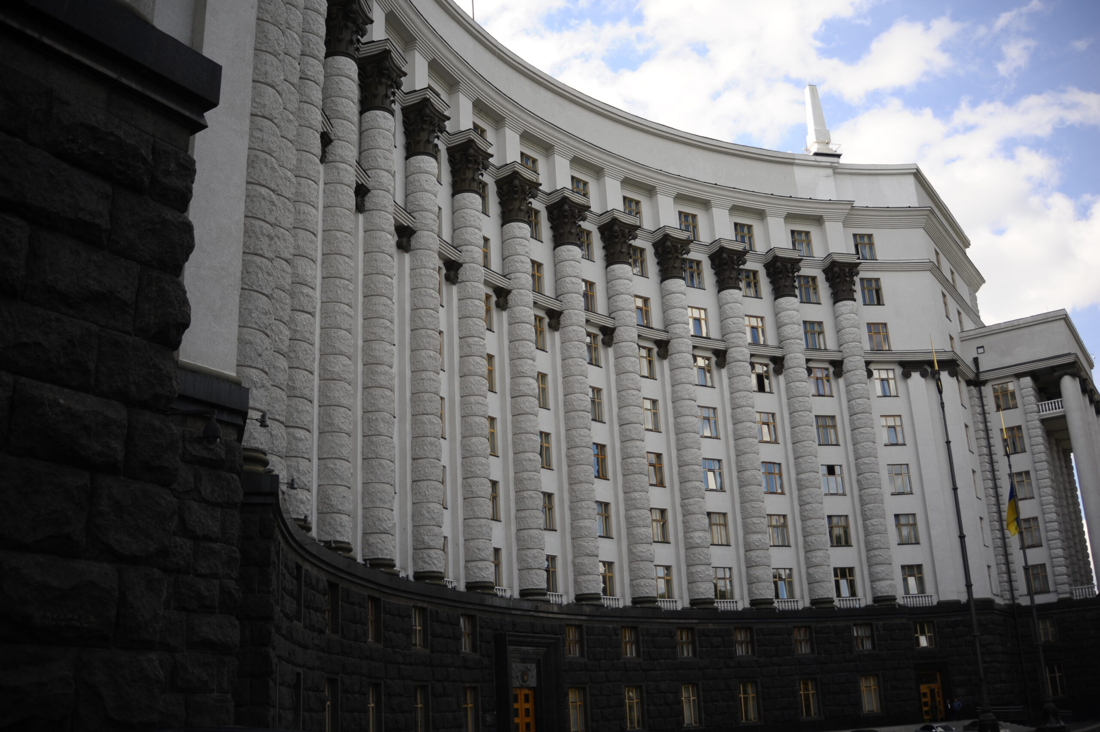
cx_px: 550
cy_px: 366
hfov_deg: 54.5
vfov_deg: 37.8
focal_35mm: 35
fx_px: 1069
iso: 200
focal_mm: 35
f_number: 4
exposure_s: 1/1000
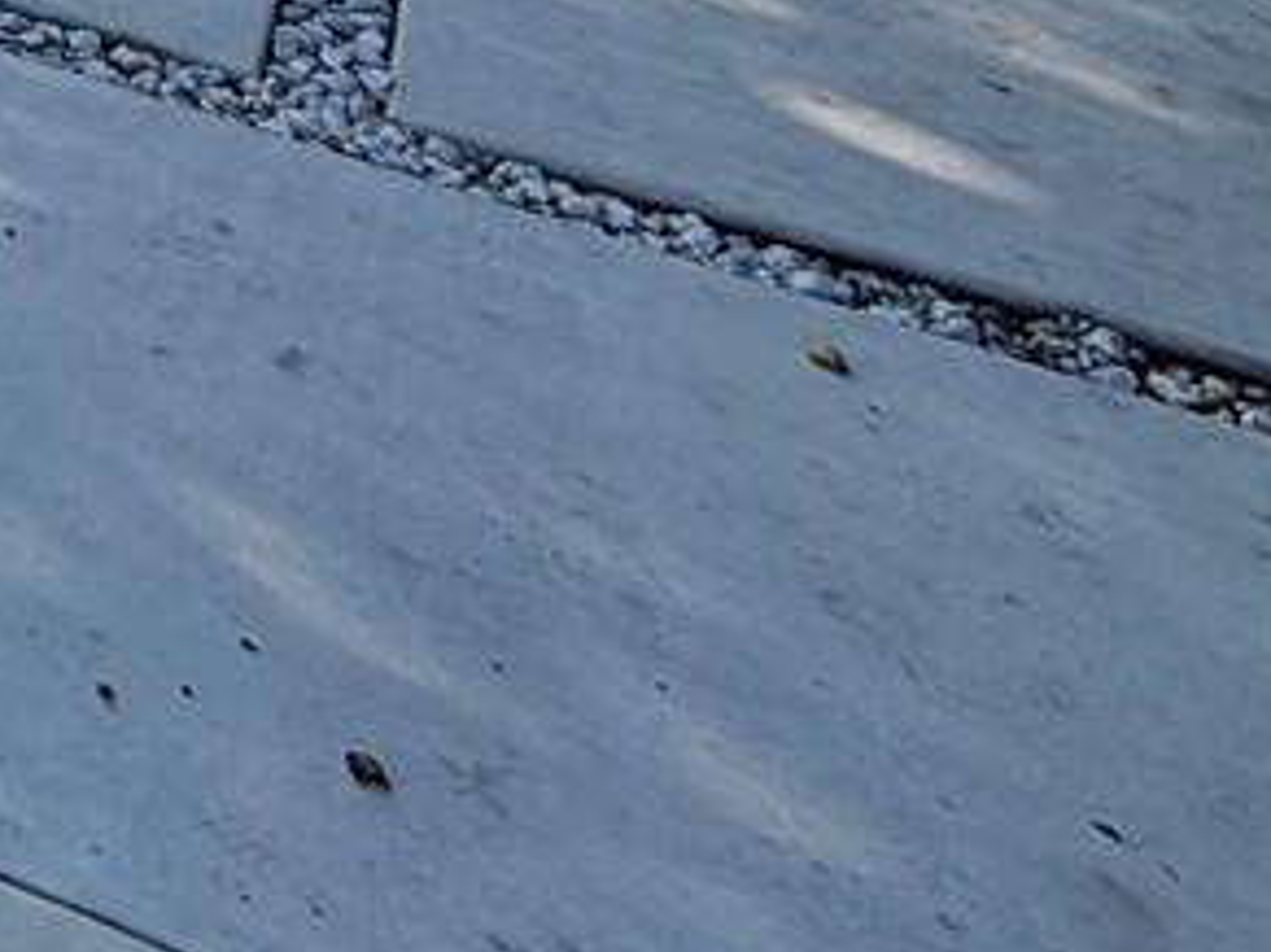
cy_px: -1341
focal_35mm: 77
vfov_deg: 13.7
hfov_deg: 18.2
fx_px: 2826
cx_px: -1197
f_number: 2.2
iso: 25
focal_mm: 2.22
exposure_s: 1/770
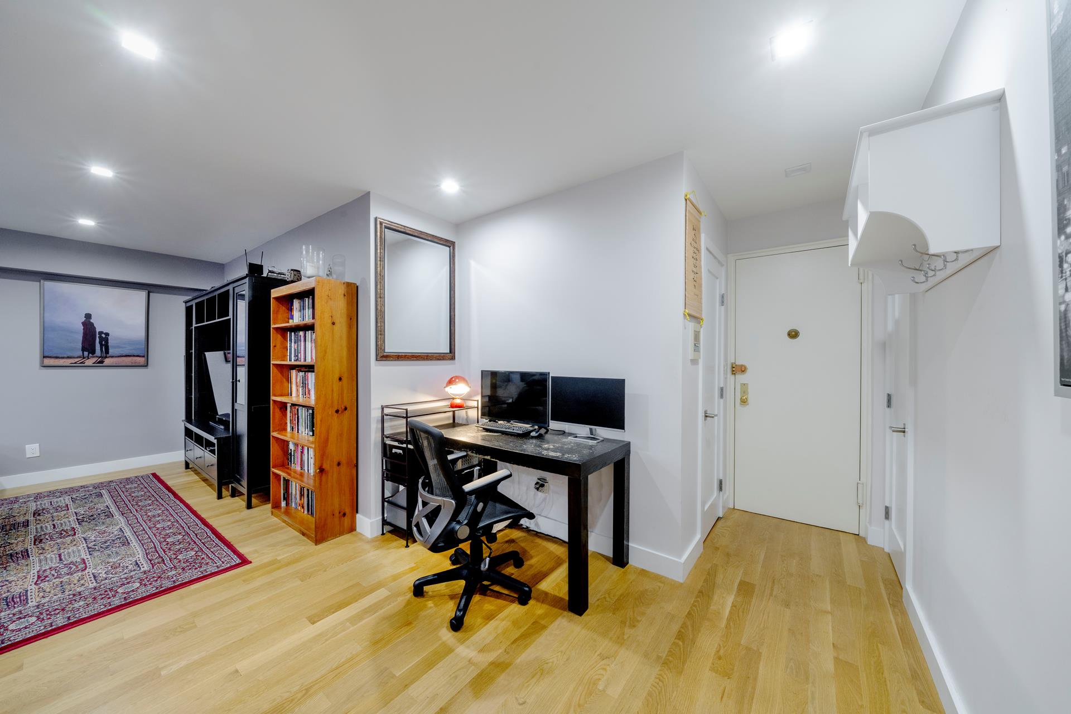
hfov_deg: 112.6
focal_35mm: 12
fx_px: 357
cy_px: 357
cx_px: 536
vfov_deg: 90.0
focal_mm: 12
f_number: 11
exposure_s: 1/2.5
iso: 400
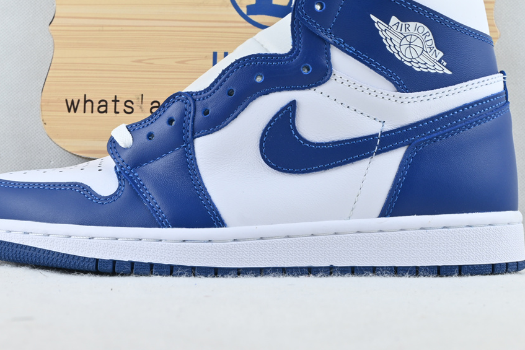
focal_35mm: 69
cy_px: 144
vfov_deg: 19.7
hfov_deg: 29.2
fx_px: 1007
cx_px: 229
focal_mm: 32.5
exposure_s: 1/13
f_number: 10
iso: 100
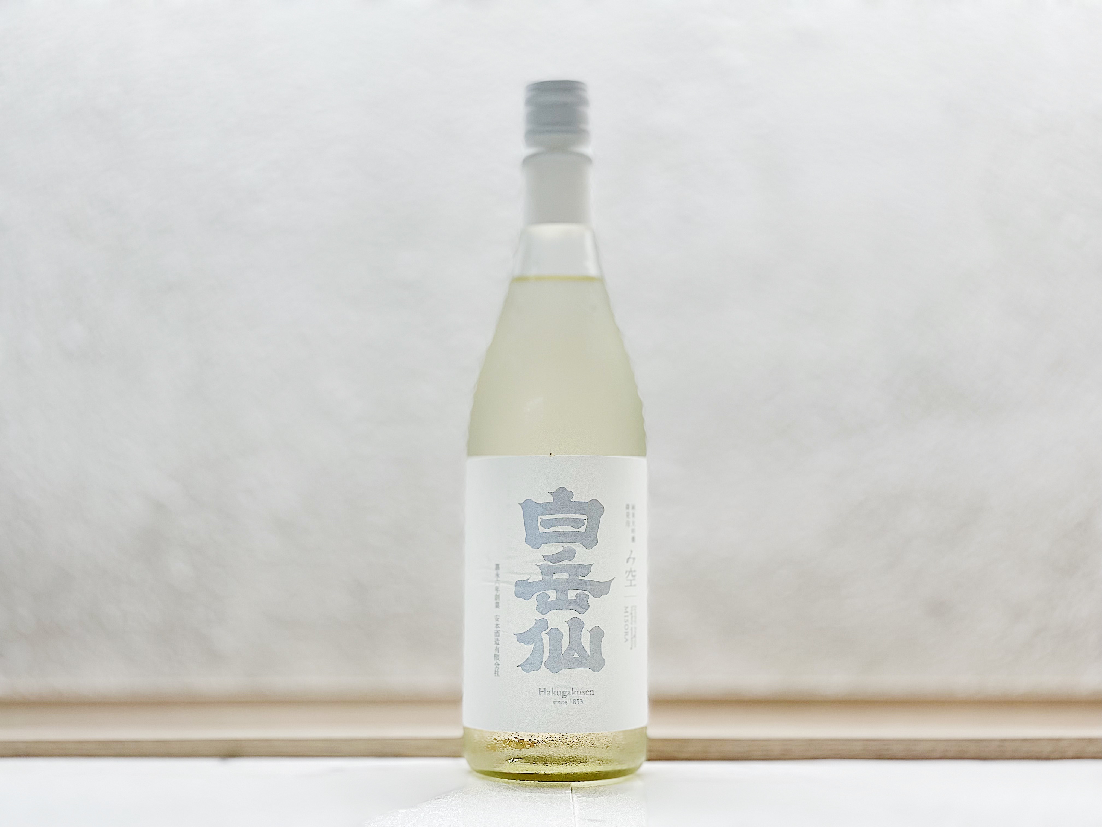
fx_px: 1655
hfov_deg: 36.8
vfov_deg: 28.0
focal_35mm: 52
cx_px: 551
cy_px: 414
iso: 64
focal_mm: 6
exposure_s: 1/100
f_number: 2
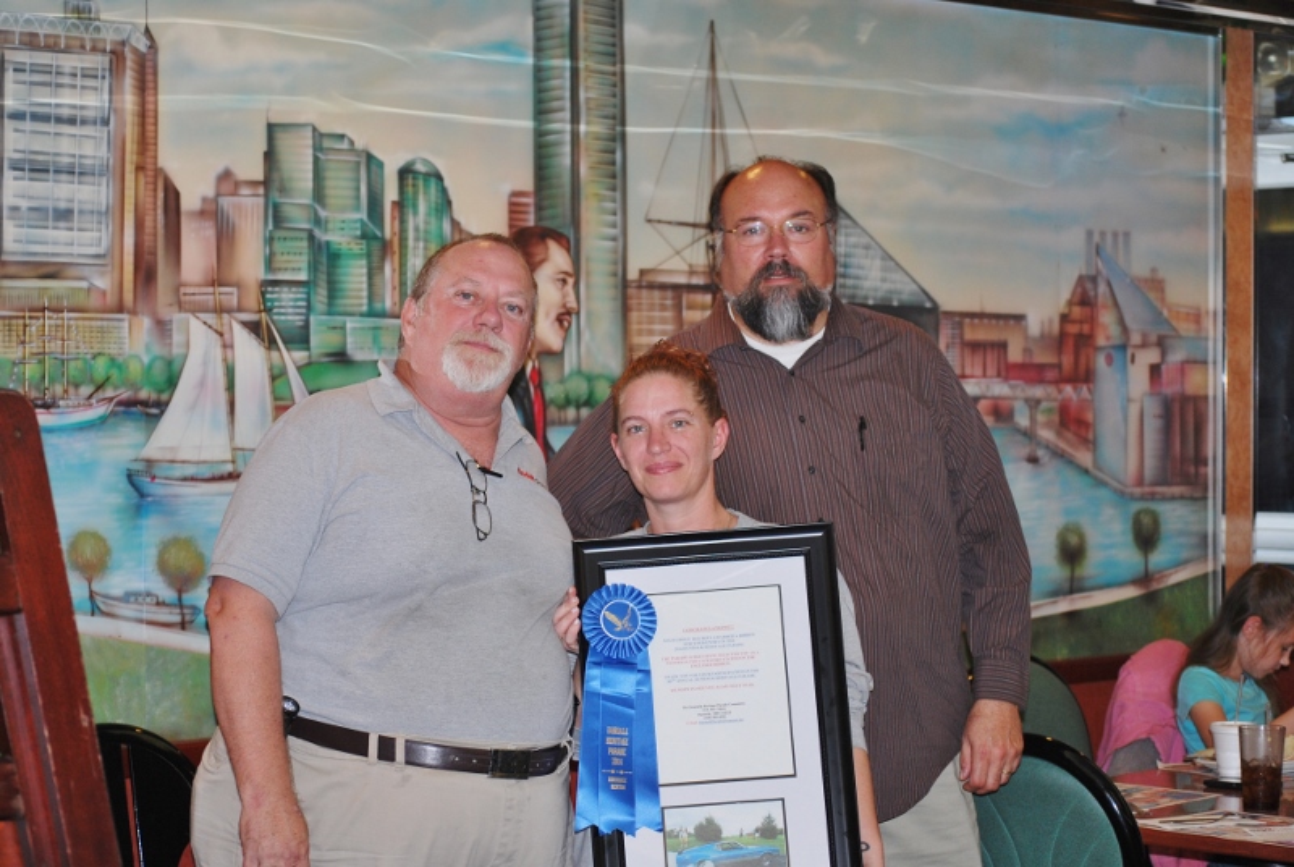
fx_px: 2970
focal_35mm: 82
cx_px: 647
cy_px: 434
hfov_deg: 24.6
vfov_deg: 16.6
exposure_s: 1/60
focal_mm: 55
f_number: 4
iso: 200
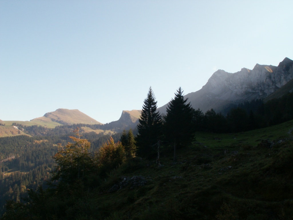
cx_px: 146
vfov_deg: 40.7
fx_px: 296
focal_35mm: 35
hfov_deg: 52.6
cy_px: 110
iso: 50
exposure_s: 1/60
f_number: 8
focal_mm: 5.86
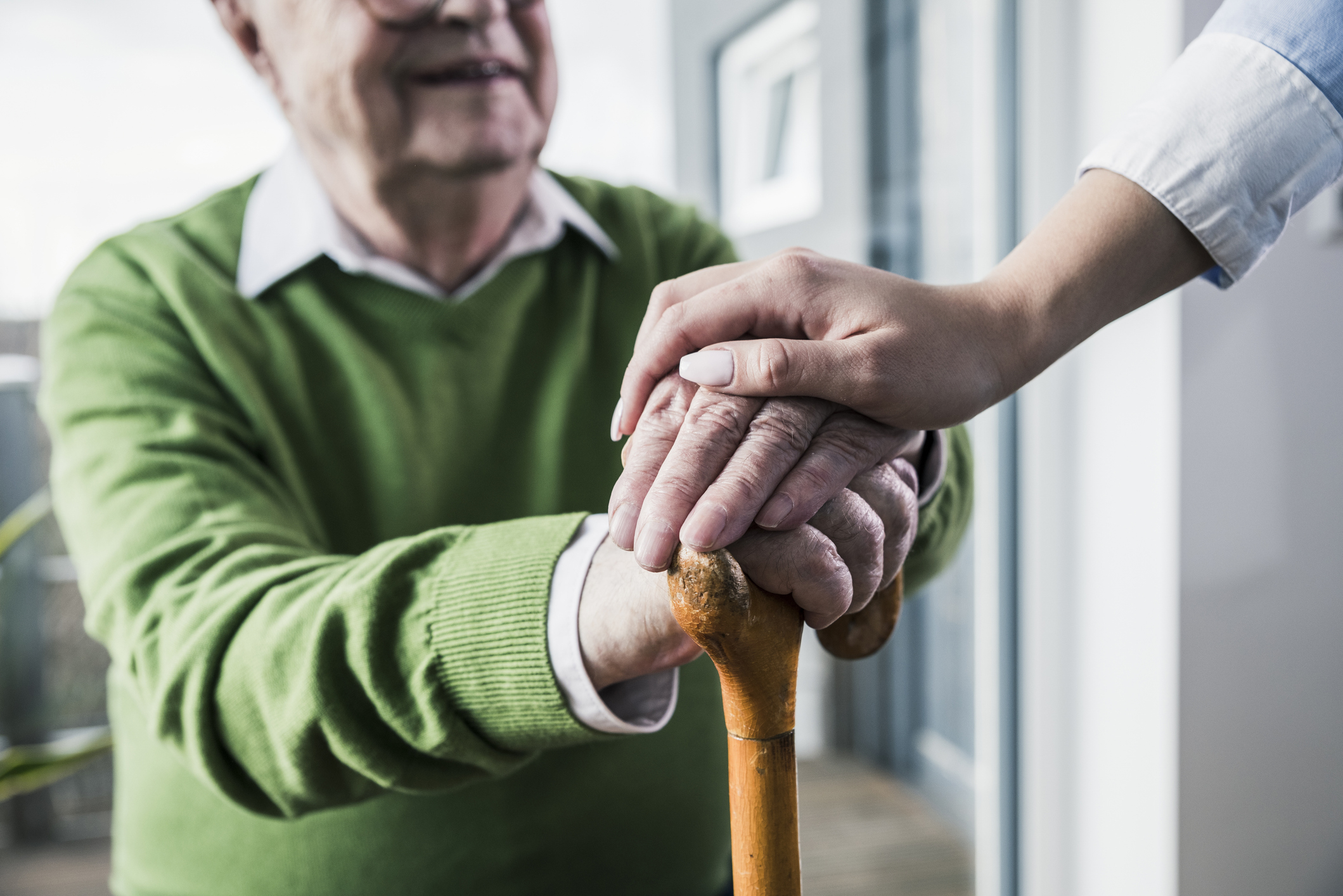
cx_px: 672
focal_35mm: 40
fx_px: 1493
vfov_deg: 33.4
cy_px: 448
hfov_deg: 48.4
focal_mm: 40
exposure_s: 1/250
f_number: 3.5
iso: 400
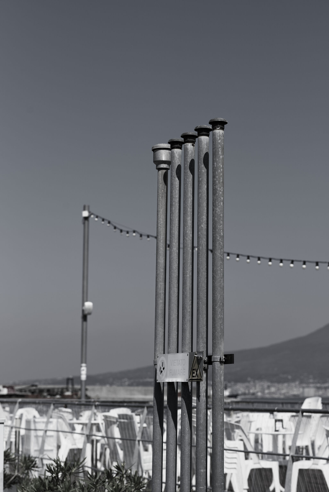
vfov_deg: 26.3
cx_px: 164
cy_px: 246
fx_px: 1053
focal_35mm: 77
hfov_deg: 17.8
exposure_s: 1/1500
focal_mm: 77
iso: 100
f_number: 5.6
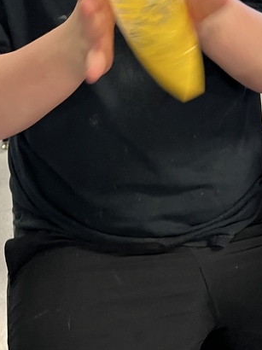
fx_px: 657
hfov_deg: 22.6
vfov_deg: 28.5
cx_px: 117
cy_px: 23
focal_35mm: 65
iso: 320
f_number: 1.5
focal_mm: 5.7
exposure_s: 1/60
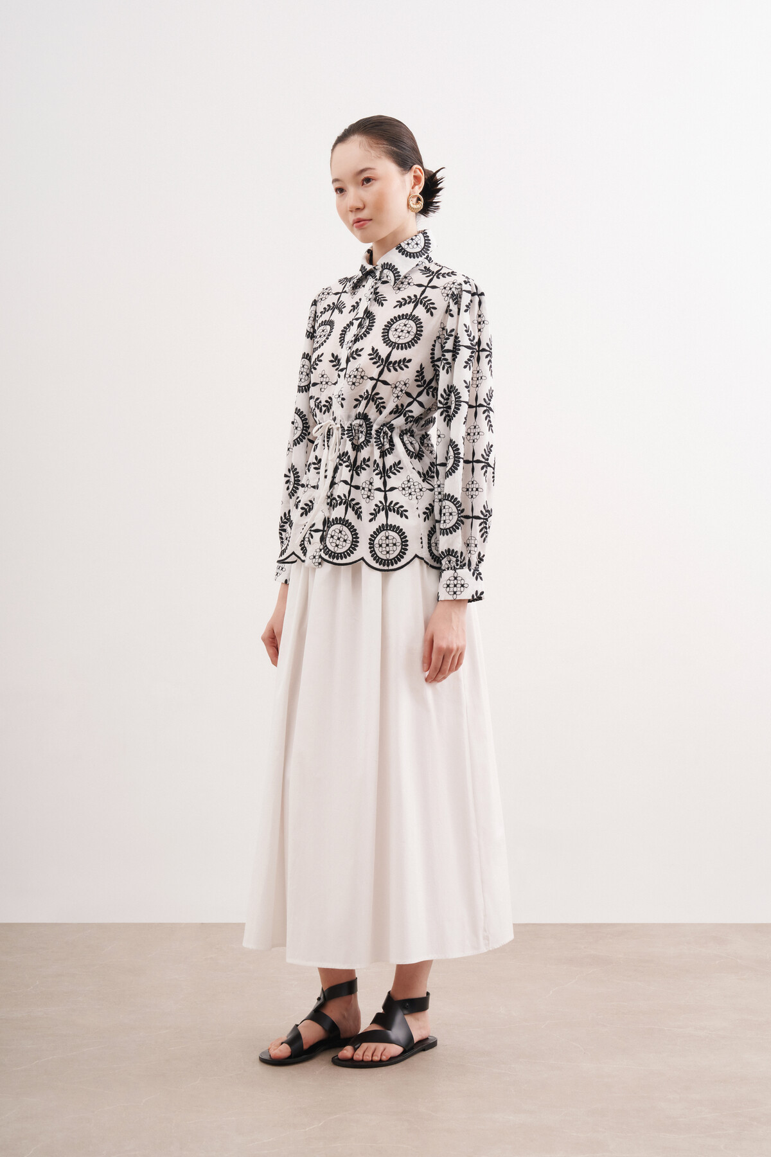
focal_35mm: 59
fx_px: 1895
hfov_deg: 23.0
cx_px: 386
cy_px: 578
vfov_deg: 33.9
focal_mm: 59
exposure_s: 1/160
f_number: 11
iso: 400
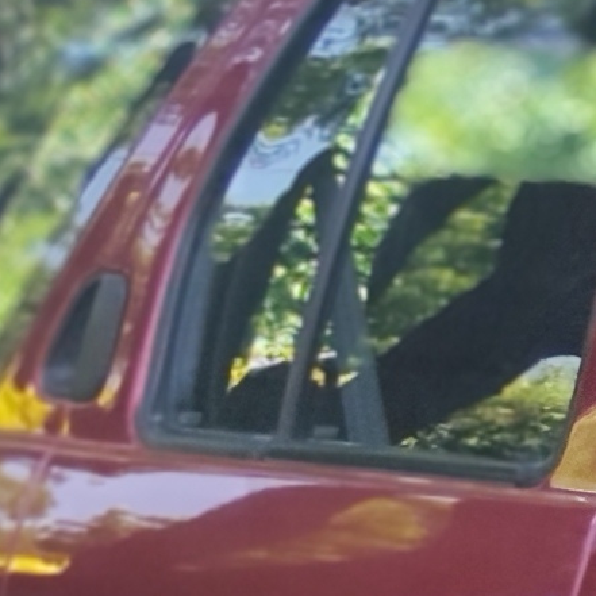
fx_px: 3682
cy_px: 888
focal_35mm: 189
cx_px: 1977
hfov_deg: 7.7
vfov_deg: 9.0
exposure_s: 1/349
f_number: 1.69
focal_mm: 7.01
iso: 50
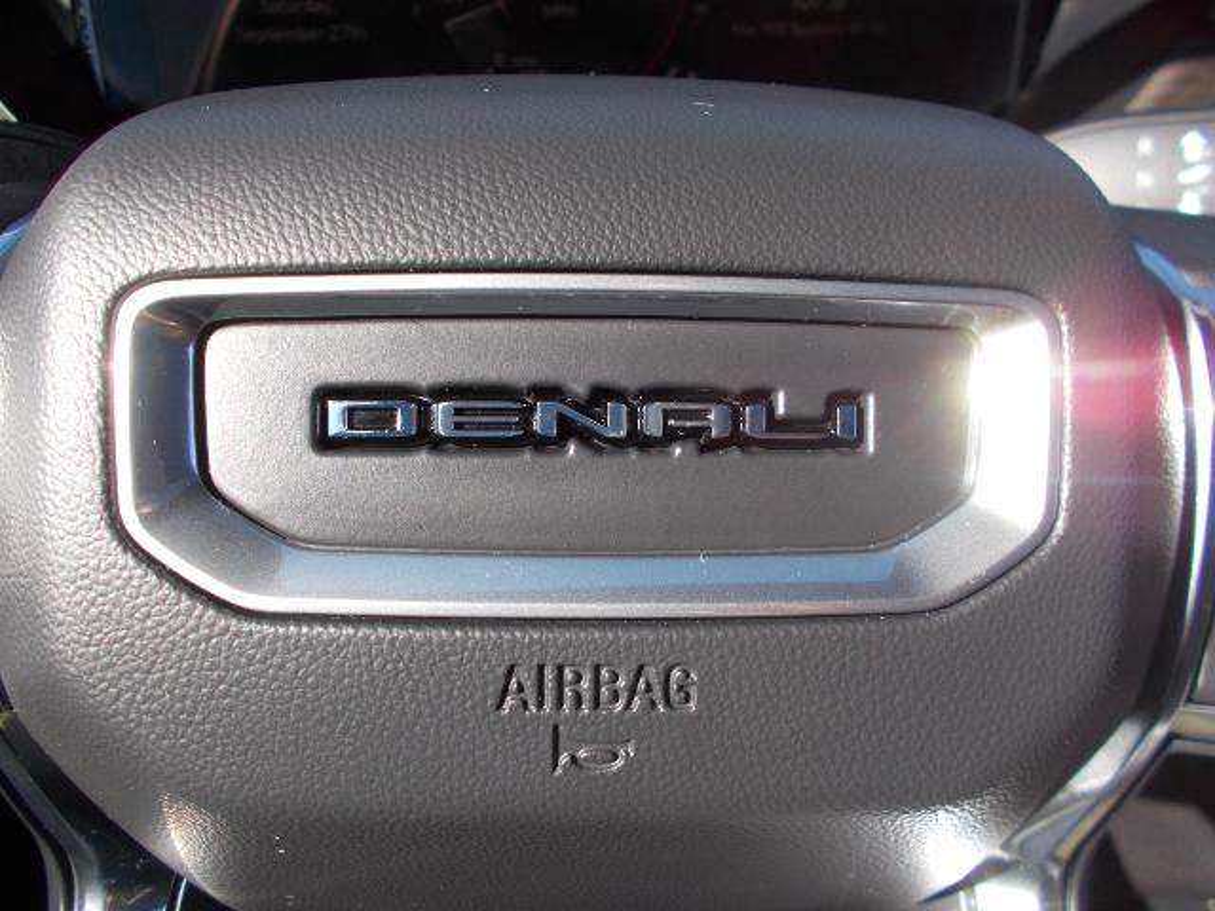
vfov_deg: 53.1
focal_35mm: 26
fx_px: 913
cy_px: 456
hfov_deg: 67.3
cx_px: 608
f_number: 3.2
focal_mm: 4.6
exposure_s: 1/250
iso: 80
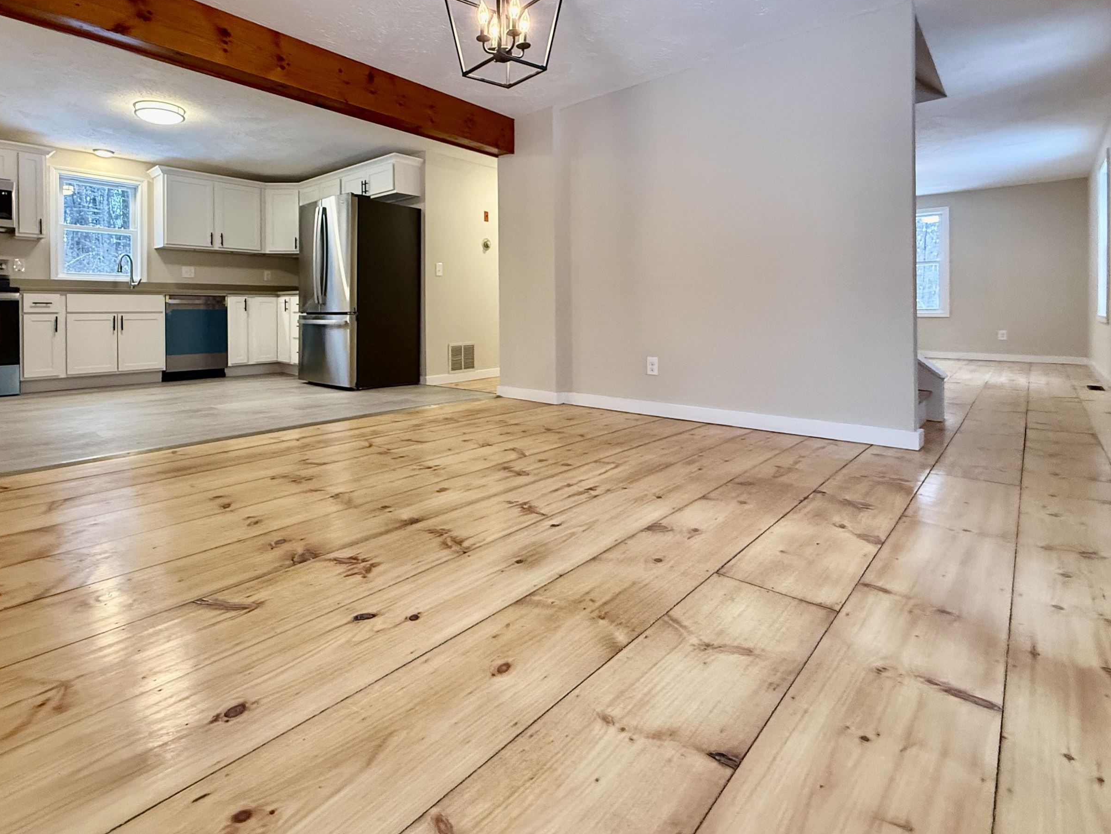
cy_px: 314
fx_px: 578
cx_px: 464
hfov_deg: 87.0
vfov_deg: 70.5
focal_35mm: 18
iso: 400
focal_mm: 2.22
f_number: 2.2
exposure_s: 1/120
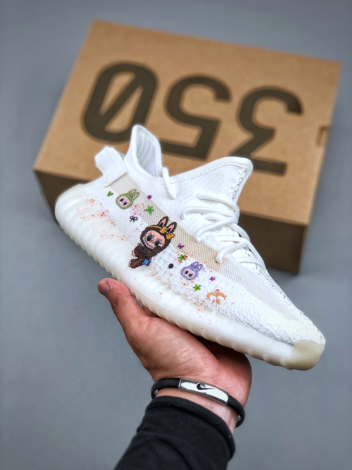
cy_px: 235
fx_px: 773
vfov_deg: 33.8
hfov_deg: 25.7
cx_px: 176
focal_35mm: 57
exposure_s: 1/110
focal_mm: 6.6
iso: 20
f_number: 2.8
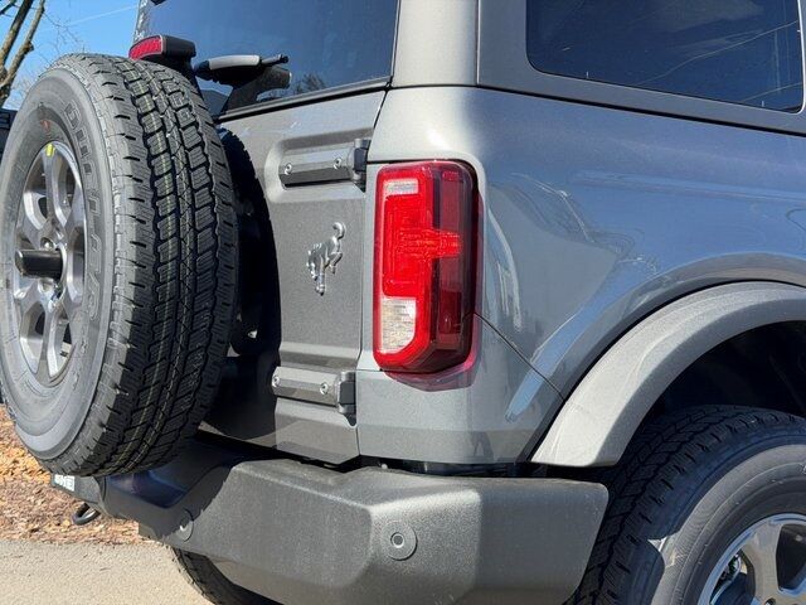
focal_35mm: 48
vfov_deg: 30.3
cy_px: 302
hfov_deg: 39.7
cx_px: 403
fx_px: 1118
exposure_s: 1/1543
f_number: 1.78
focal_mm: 6.76
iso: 80
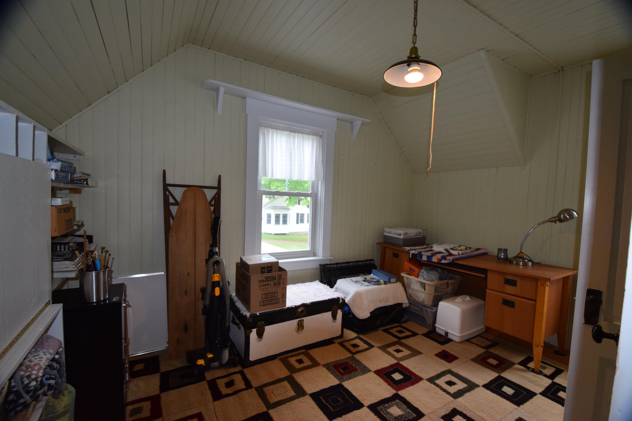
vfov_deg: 77.3
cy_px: 210
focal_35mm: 15
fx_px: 263
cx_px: 316
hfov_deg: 100.4
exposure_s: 1/100
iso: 800
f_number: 5
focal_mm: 10
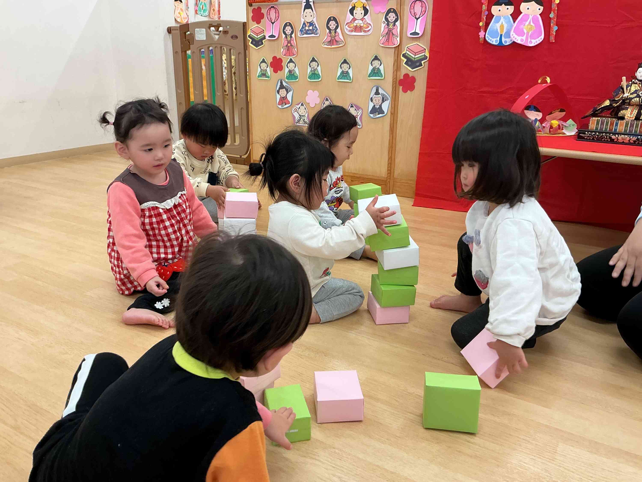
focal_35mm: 29
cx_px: 321
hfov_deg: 61.7
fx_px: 538
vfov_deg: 48.2
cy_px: 241
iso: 40
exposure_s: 1/60
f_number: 1.8
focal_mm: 3
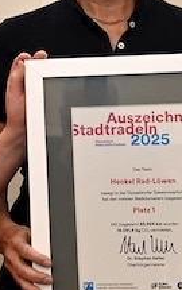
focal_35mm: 155
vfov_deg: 13.3
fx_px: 1226
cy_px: 13
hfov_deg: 8.4
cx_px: -63
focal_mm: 32
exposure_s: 1/100
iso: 360
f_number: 3.2
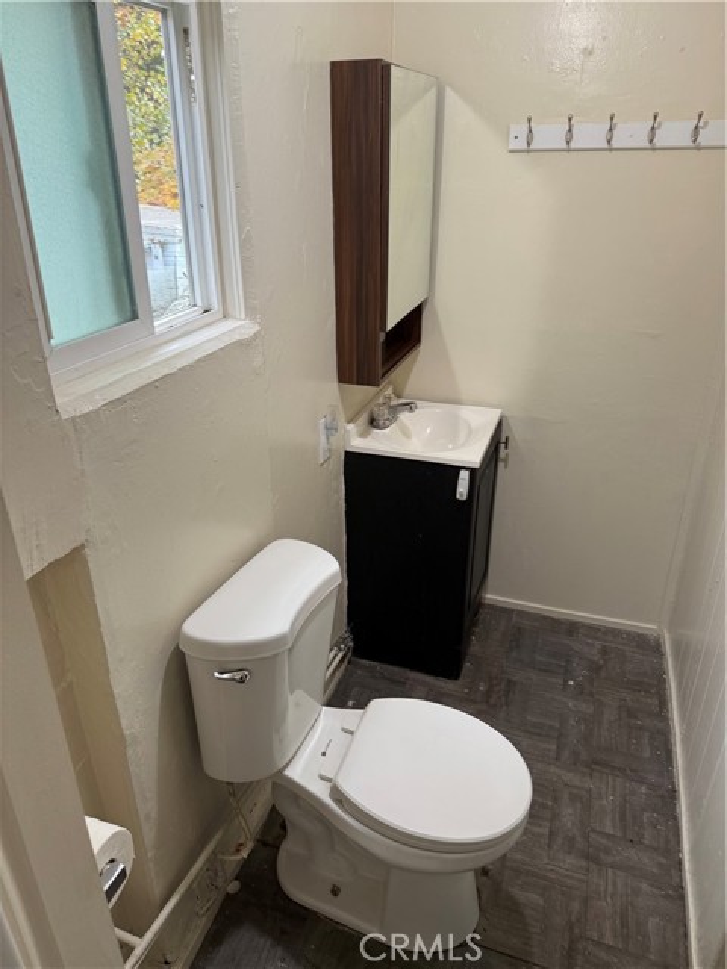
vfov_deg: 71.6
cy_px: 484
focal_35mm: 24
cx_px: 364
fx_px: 672
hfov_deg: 56.8
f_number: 1.78
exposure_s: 1/60
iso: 160
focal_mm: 6.76
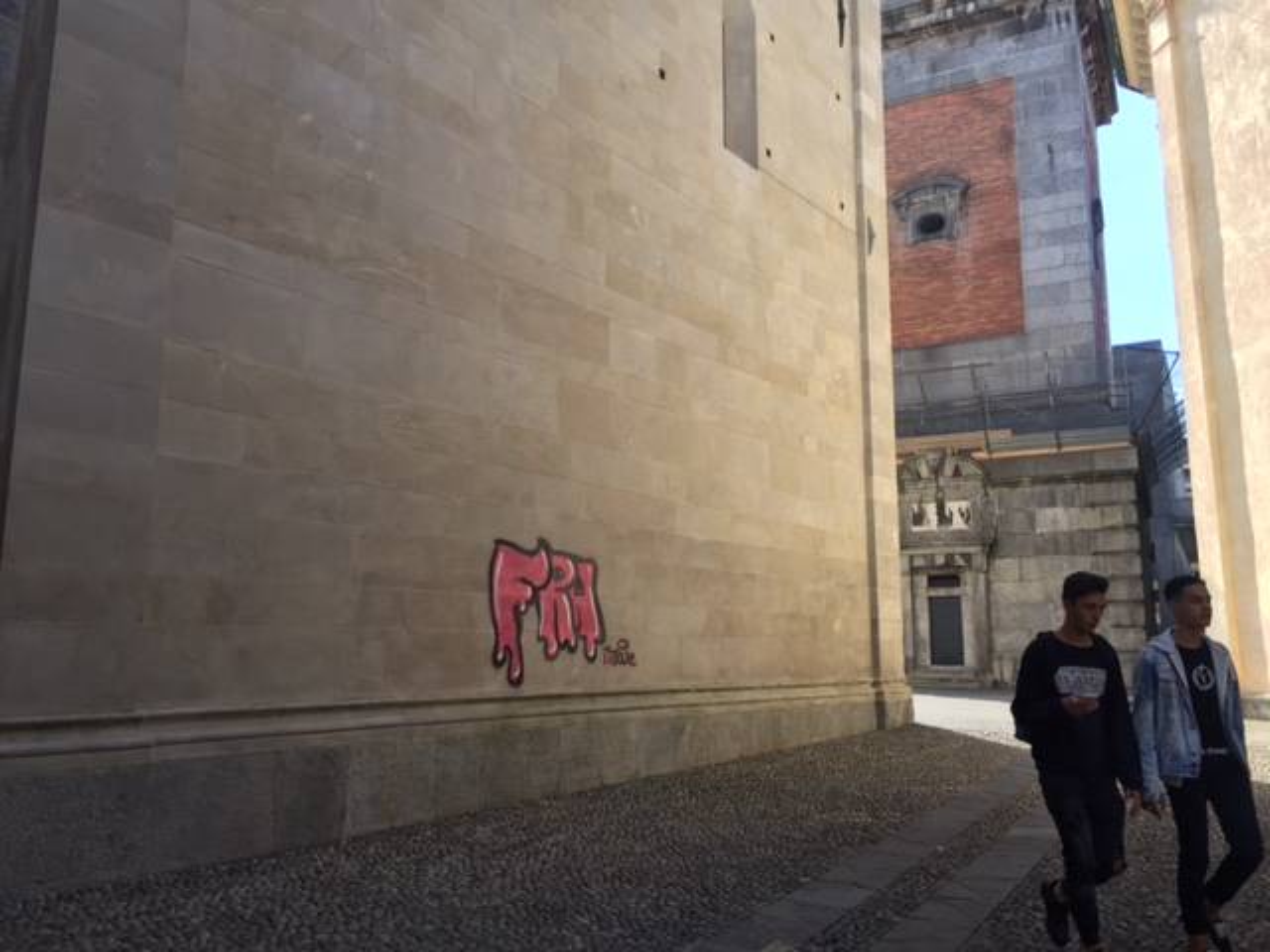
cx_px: 635
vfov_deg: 48.2
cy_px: 476
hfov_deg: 61.7
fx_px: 1064
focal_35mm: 29
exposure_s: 1/421
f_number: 2.2
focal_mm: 4.15
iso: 32
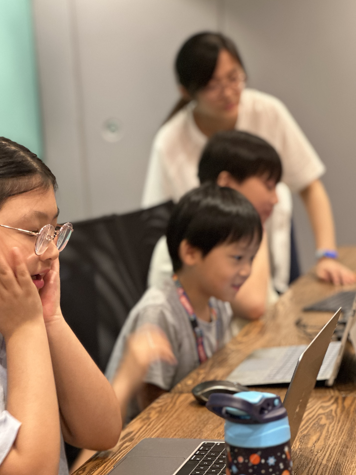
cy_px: 247
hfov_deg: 18.2
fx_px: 1111
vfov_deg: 24.1
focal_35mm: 81
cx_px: 176
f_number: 2.8
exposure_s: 1/20
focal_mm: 9
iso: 320
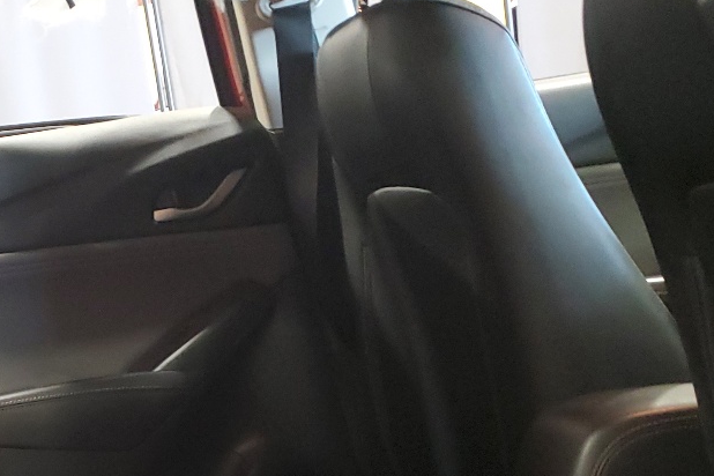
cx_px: -14
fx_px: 1388
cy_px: 577
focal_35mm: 70
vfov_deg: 18.4
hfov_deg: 27.1
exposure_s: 1/24
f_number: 1.5
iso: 316
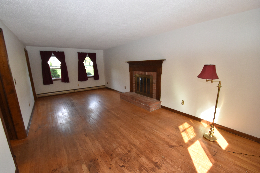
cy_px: 86
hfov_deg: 100.4
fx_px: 108
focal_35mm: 15
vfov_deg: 77.3
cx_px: 130
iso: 800
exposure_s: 1/125
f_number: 5.6
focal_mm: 10
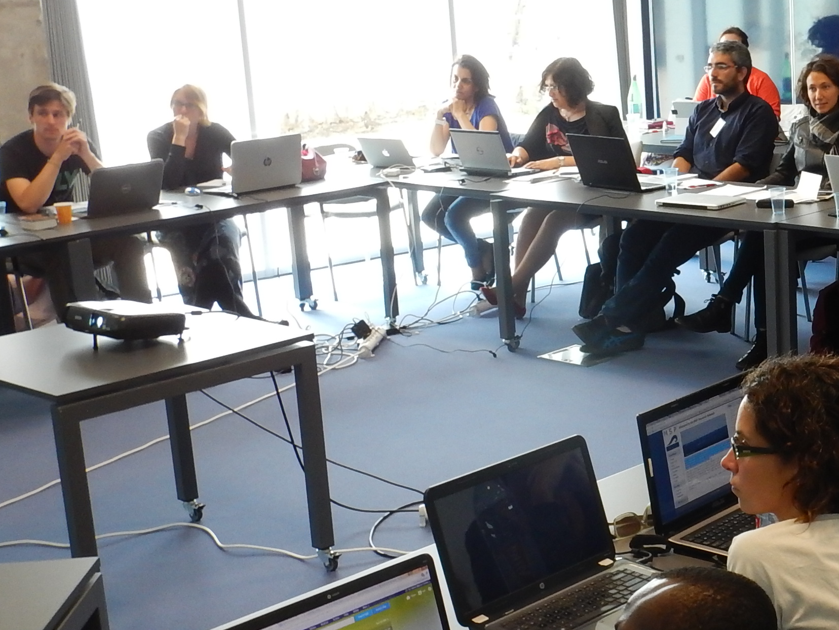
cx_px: 767
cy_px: 318
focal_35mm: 67
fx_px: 1624
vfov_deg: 21.9
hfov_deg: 27.8
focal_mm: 6.1
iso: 320
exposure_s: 1/30
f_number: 4.2
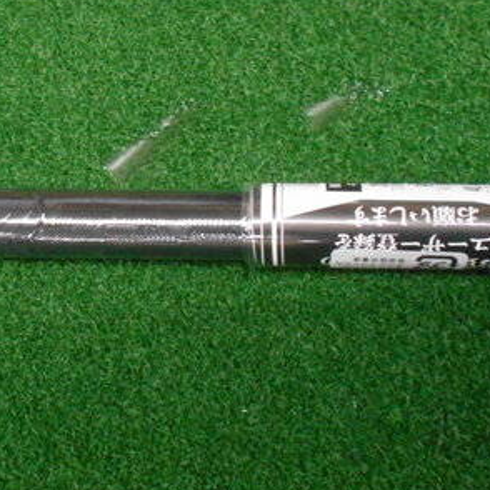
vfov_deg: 34.0
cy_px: 205
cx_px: 100
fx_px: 801
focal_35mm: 50
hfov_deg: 33.1
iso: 800
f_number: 3.2
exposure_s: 1/60
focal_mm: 4.6
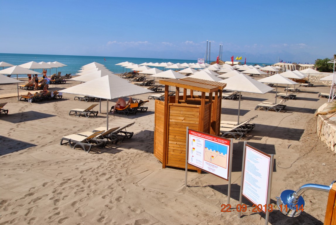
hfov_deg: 61.9
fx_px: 280
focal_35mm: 30
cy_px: 112
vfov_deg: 43.7
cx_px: 168
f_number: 9
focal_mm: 20
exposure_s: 1/320
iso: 100
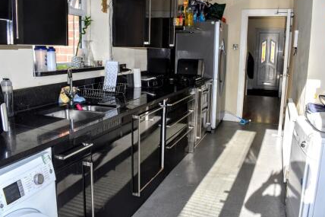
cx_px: 162
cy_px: 97
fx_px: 271
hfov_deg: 61.9
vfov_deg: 43.5
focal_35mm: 30
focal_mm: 18
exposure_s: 1/125
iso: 100
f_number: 5.6
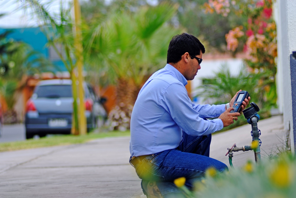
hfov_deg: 11.4
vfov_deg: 7.6
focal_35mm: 180
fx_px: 1482
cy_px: 99
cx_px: 148
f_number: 2.8
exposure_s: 1/1600
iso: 100
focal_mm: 120
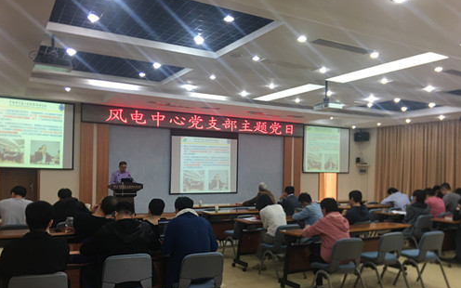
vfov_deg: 40.6
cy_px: 155
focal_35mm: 31
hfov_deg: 61.2
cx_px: 230
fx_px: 389
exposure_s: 1/17
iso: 40
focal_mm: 4.15
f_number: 2.2
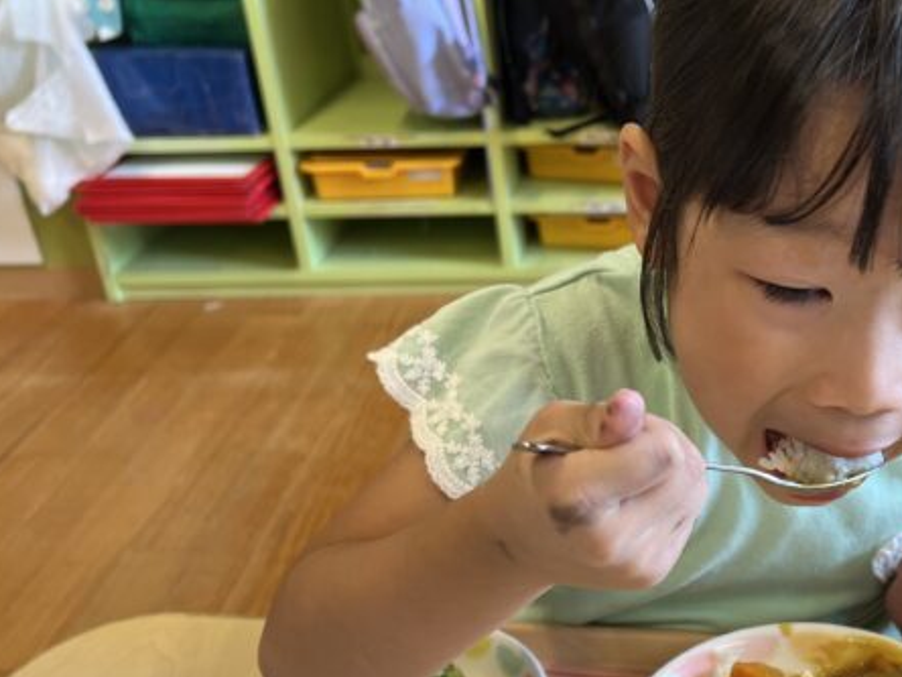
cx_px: 701
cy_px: 421
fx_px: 1173
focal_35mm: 45
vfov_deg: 32.0
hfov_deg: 40.6
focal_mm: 5.7
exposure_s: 1/60
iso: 80
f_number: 1.5
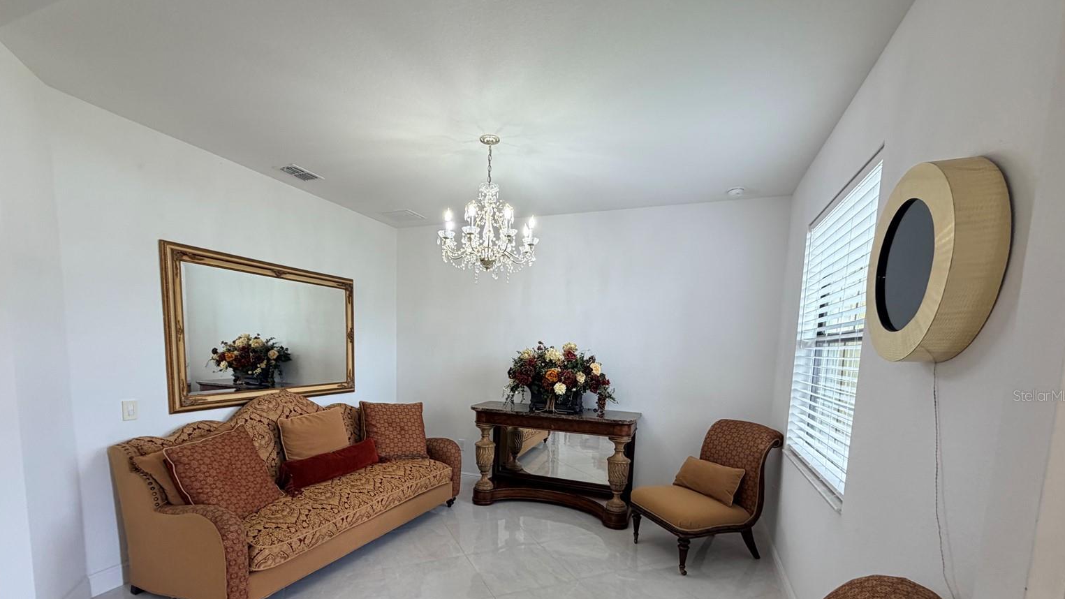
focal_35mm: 16
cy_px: 395
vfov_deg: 65.5
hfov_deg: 99.3
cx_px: 520
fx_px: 452
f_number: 2.2
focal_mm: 2.22
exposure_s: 1/120
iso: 125
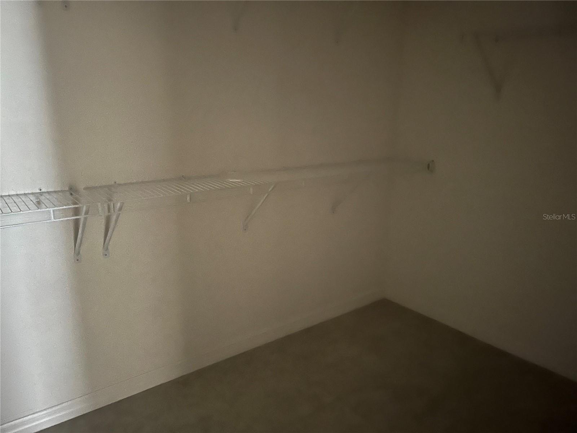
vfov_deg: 53.1
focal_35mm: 26
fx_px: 433
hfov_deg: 67.3
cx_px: 288
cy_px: 216
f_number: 1.5
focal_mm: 5.7
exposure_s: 1/9
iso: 1000
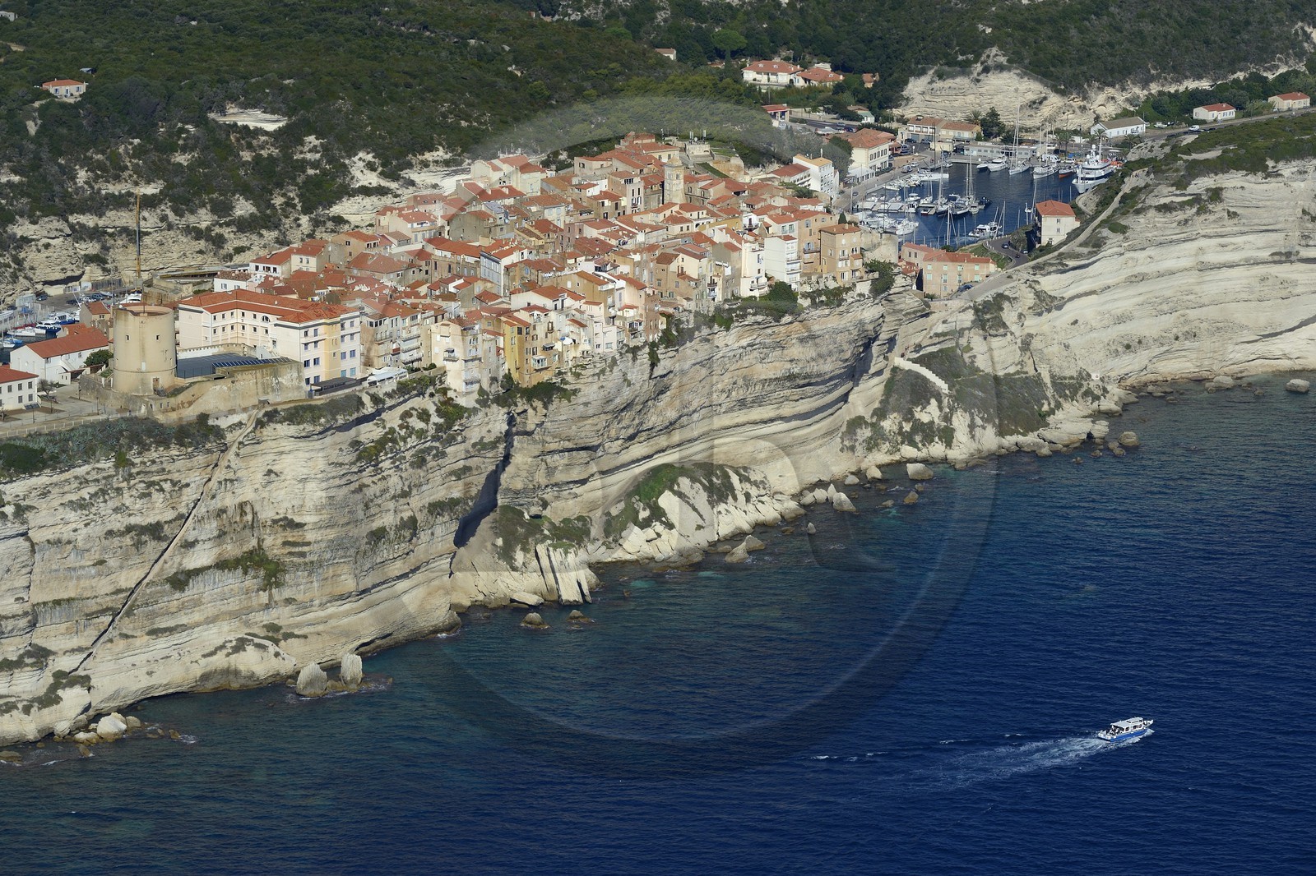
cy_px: 438
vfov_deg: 9.1
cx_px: 658
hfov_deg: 13.7
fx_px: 5482
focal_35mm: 150
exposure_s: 1/800
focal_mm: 150
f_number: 11
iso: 400
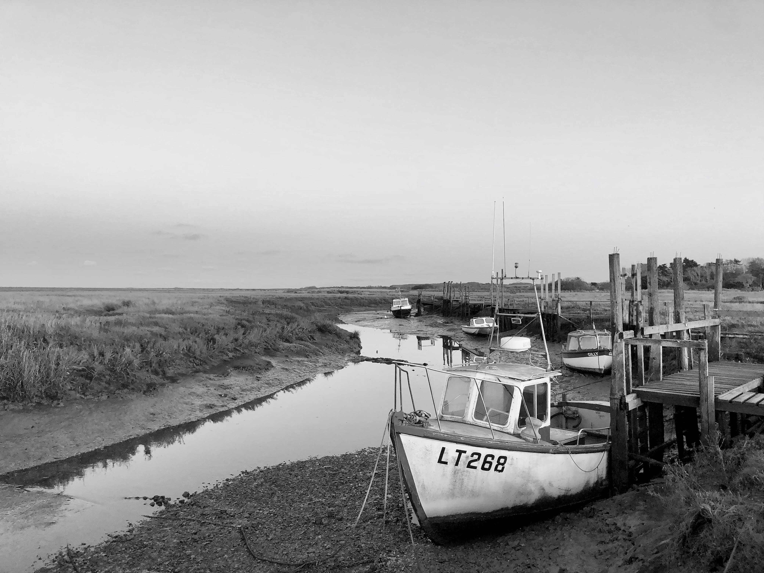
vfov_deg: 49.7
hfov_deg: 63.4
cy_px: 286
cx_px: 382
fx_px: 618
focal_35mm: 28
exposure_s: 1/120
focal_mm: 4
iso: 64
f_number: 1.8
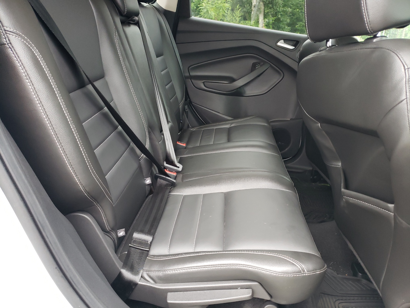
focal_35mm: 26
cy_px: 154
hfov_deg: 67.3
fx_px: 308
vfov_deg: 53.1
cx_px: 205
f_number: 1.5
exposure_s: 1/60.2
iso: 196
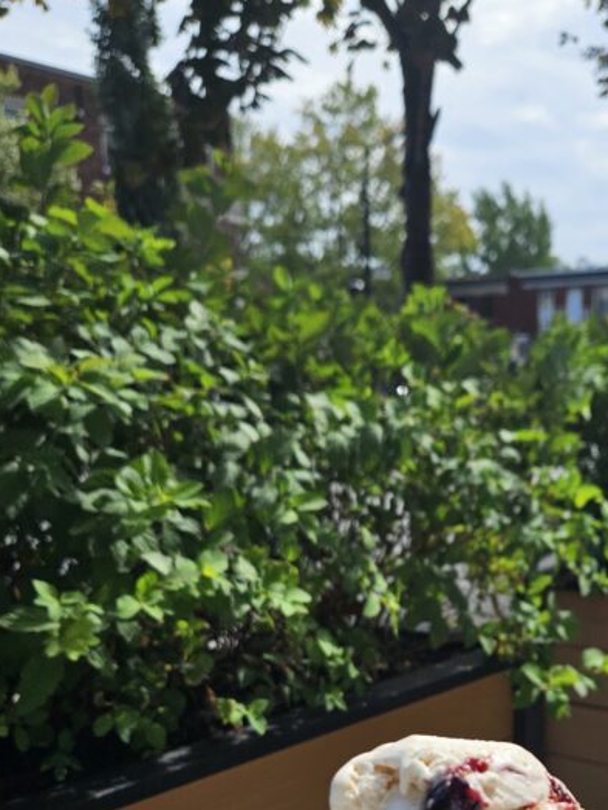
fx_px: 1053
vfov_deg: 40.1
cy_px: 666
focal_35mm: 45
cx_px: 436
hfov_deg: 31.8
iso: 25
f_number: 1.8
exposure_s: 1/1941
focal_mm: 5.4
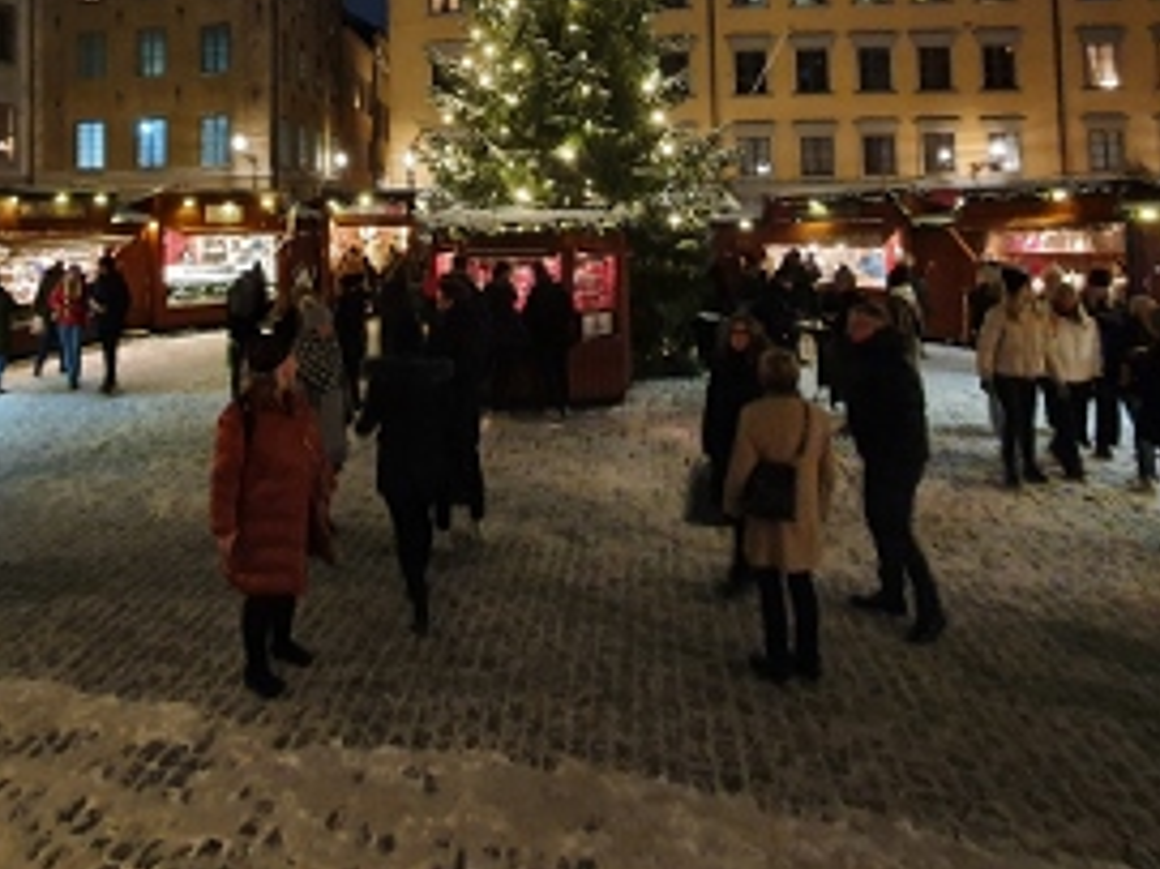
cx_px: 432
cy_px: 186
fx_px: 804
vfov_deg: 53.4
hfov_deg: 70.4
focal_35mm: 24
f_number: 2.2
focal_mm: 1.8
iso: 640
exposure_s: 1/10
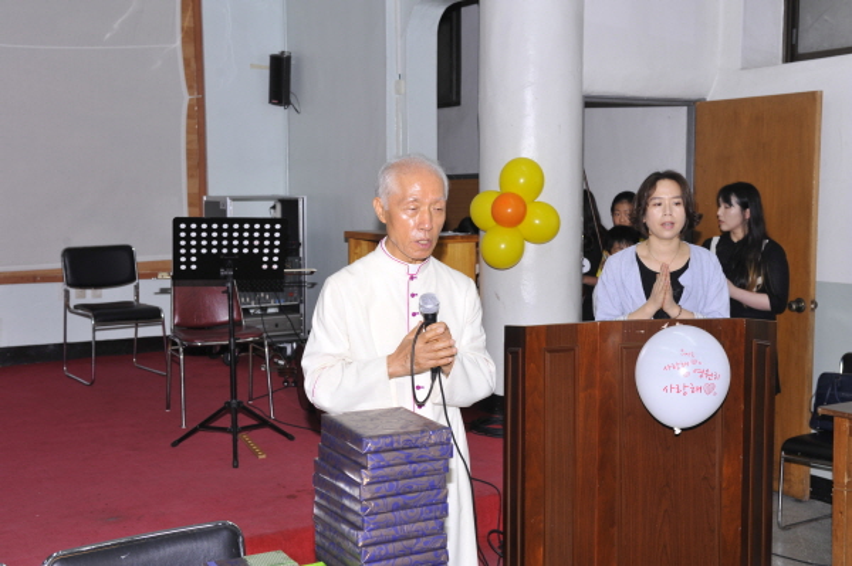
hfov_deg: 41.1
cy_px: 283
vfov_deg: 28.0
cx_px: 426
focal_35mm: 48
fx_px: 1135
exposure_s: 1/60
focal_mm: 48
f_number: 8
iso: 200
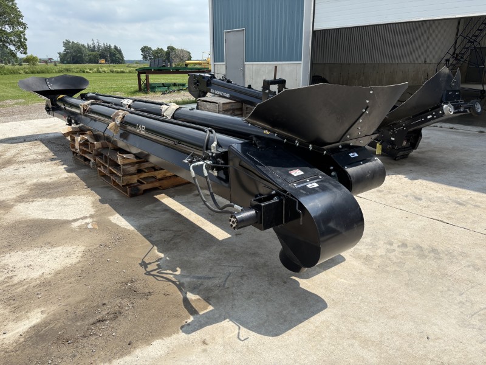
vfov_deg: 53.1
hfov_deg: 67.3
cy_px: 182
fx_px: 365
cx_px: 243
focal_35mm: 26
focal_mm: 5.96
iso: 50
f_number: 1.6
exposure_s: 1/3205
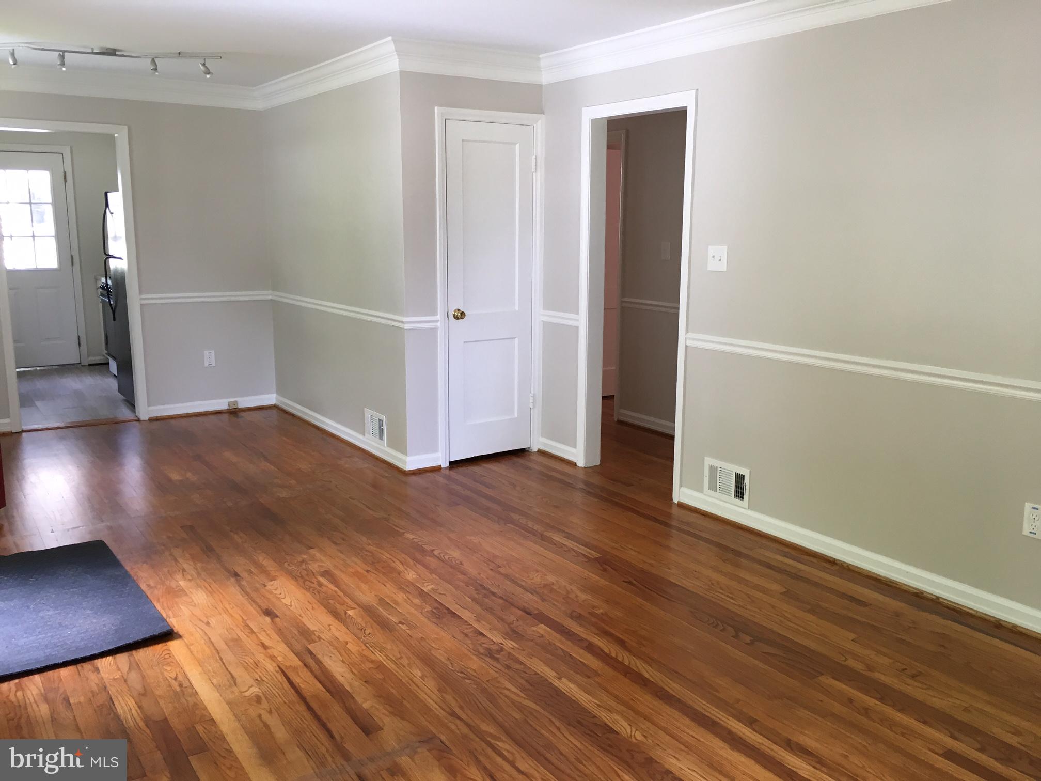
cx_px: 520
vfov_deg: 48.2
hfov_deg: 61.7
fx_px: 872
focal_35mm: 29
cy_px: 390
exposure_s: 1/30
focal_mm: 4.15
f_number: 2.2
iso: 50
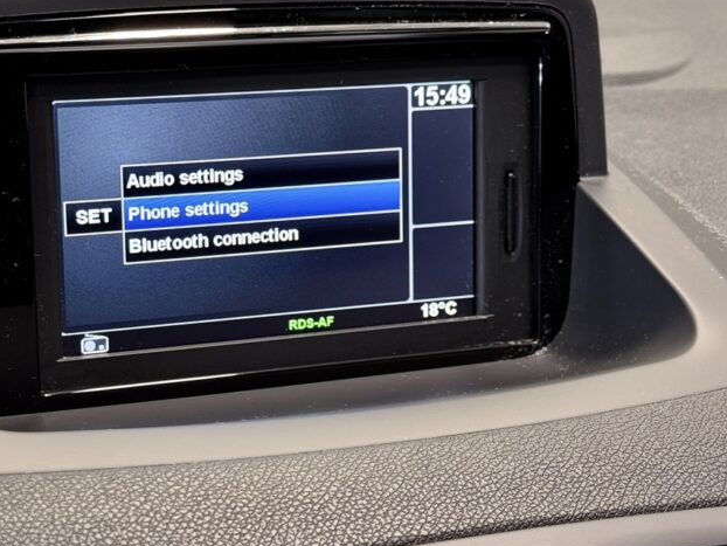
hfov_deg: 24.6
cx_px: 242
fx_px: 1660
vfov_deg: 18.7
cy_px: 250
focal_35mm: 79
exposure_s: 1/50
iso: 160
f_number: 1.78
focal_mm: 6.76
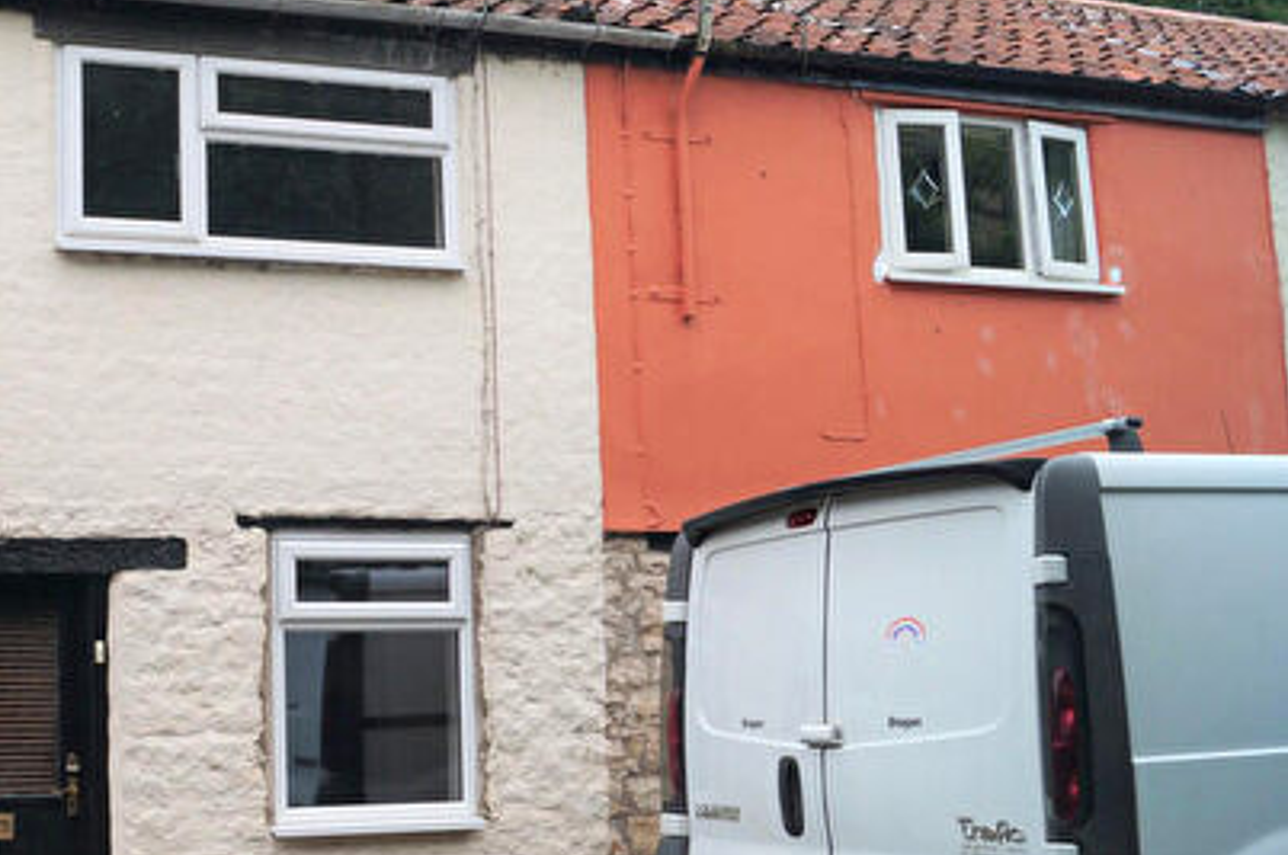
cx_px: 170
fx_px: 1679
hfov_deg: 39.4
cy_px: 411
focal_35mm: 47
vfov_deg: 28.6
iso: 100
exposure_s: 1/200
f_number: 7.1
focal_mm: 18
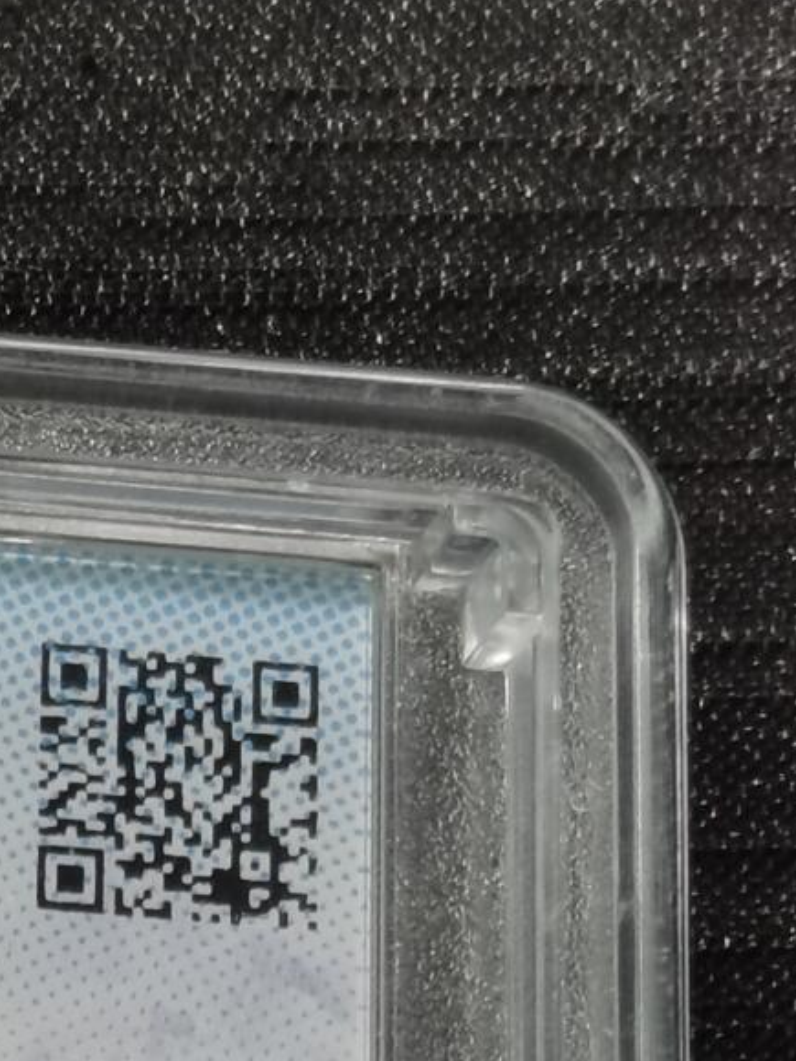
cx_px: -386
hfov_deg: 7.1
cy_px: 1566
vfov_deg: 9.4
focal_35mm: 205
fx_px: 6285
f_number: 1.8
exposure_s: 1/100
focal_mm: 5.58
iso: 50
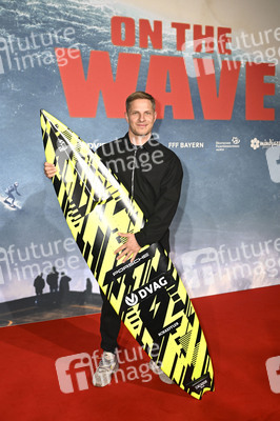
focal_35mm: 32
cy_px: 210
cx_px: 140
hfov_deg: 41.0
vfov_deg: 58.8
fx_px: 374
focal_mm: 32
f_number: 3.5
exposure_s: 1/200
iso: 100
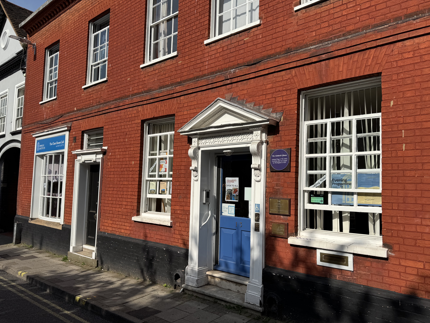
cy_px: 163
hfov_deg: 67.3
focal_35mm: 26
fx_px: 323
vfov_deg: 53.1
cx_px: 220
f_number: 1.78
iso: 80
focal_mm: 6.76
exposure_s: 1/5814
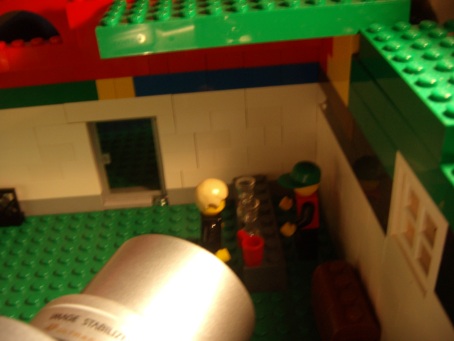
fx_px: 498
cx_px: 227
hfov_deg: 49.0
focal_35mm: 38
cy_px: 170
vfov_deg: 37.7
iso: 100
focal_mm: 6.4
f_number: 3.5
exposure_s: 1/9.63
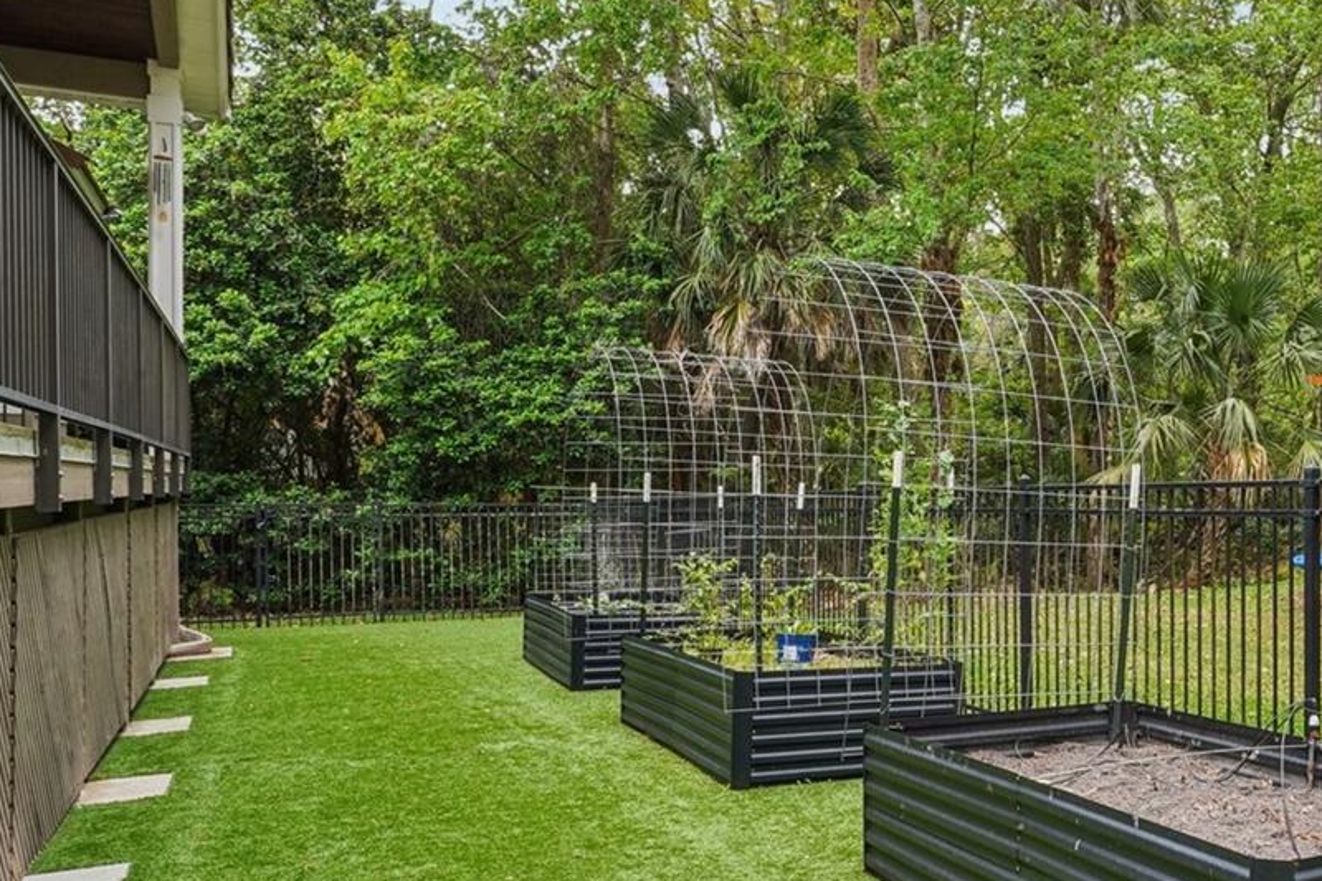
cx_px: 1193
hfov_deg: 49.6
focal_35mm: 34
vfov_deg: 38.9
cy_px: 461
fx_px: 1248
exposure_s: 1/3.33
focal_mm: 17
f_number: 20
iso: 100
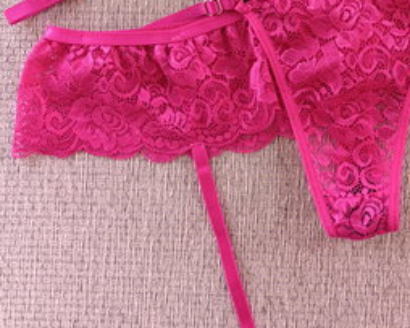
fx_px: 570
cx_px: 273
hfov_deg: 39.1
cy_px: -33
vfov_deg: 29.0
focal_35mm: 47
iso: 320
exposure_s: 1/100
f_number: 1.6
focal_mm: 6.14
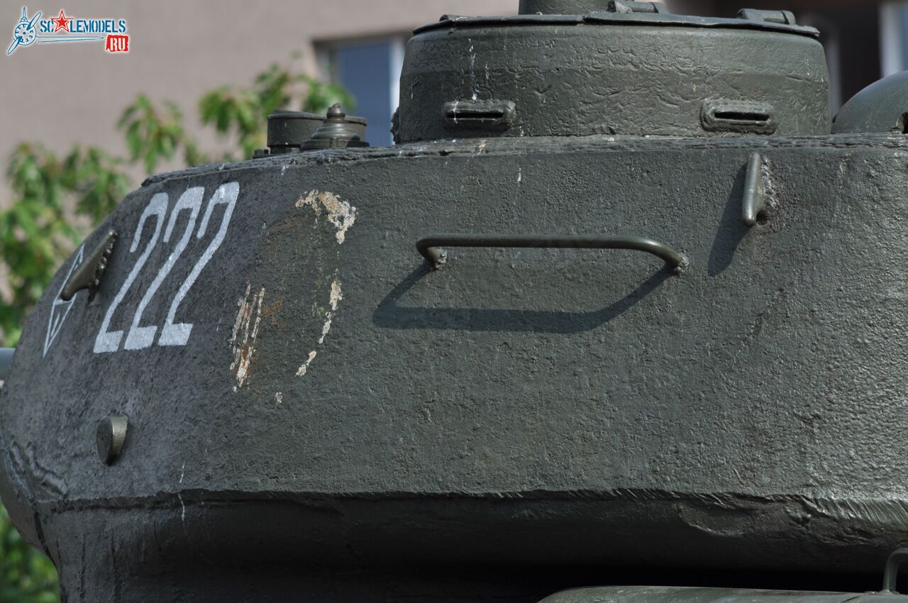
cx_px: 454
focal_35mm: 315
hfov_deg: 6.5
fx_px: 7935
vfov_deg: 4.4
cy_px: 302
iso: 200
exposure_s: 1/640
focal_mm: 210
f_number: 8
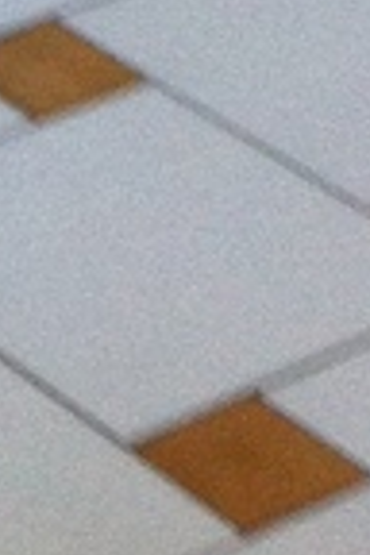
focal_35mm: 273
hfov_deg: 4.8
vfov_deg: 6.6
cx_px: -838
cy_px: -1349
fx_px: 4208
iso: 125
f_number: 2.8
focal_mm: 3.85
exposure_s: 1/17
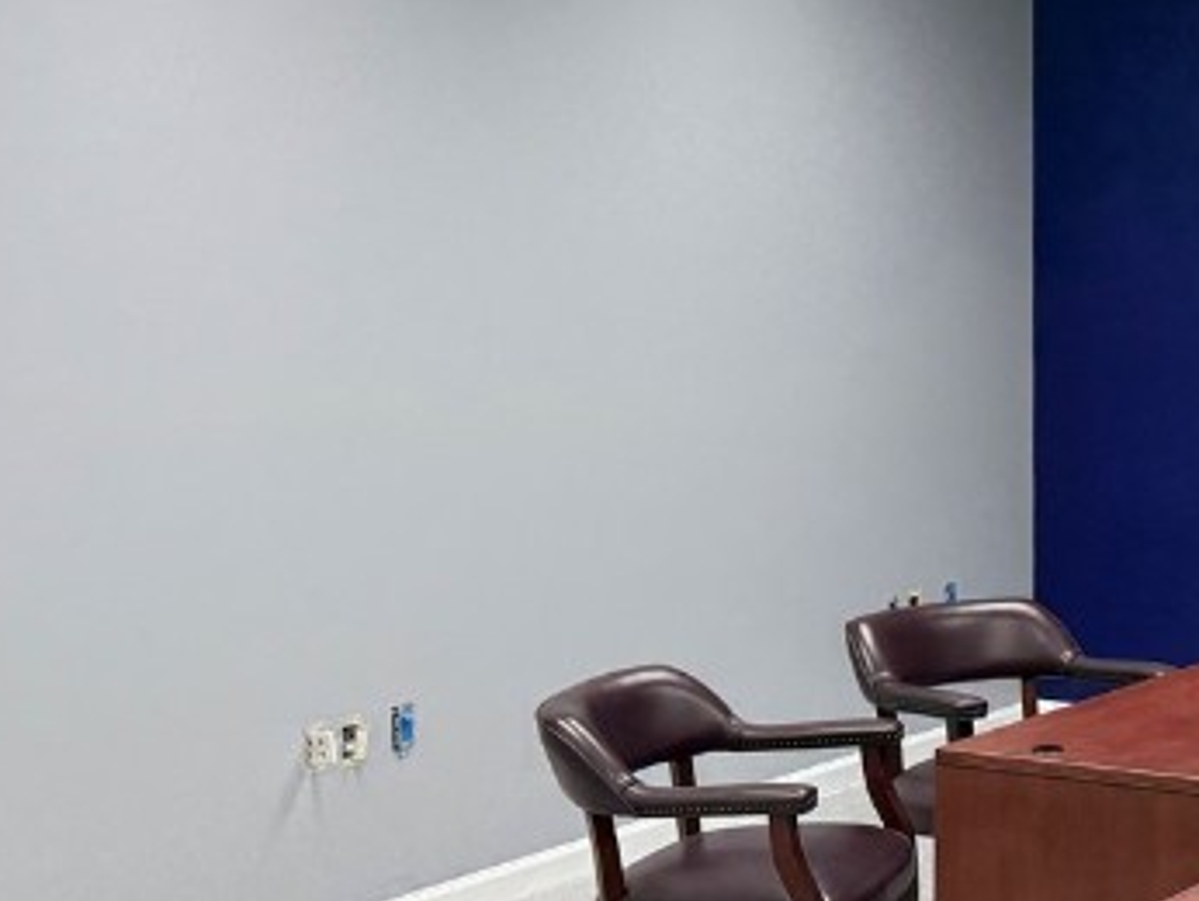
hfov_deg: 25.8
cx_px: 1227
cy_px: 298
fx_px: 2461
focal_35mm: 71
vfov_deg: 20.7
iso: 200
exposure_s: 1/162
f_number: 1.78
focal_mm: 6.76
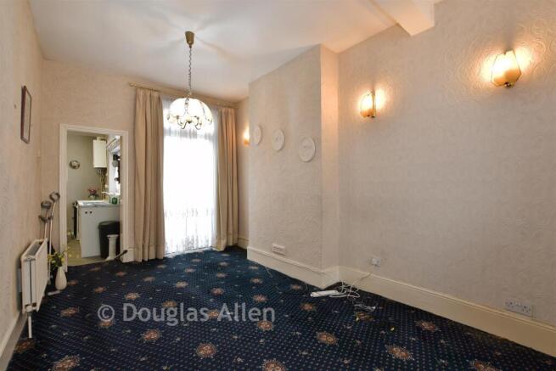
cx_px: 278
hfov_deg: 100.4
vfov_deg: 77.4
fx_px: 232
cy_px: 186
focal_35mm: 15
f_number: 8
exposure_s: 1/1.6
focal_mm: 10
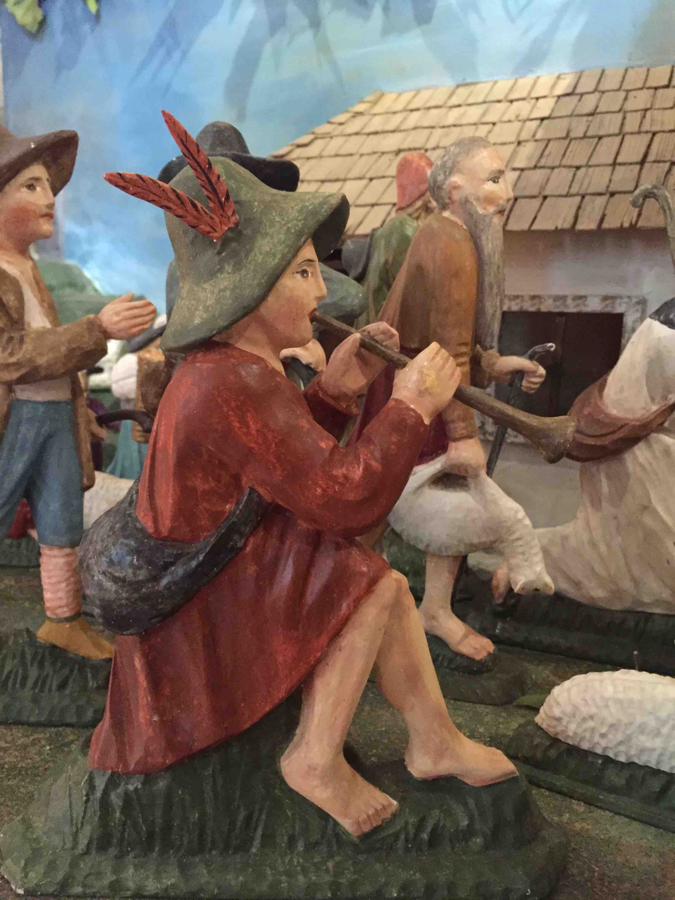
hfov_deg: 48.2
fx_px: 754
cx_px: 338
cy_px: 450
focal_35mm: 29
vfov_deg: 61.7
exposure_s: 1/17
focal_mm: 4.15
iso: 500
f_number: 2.2
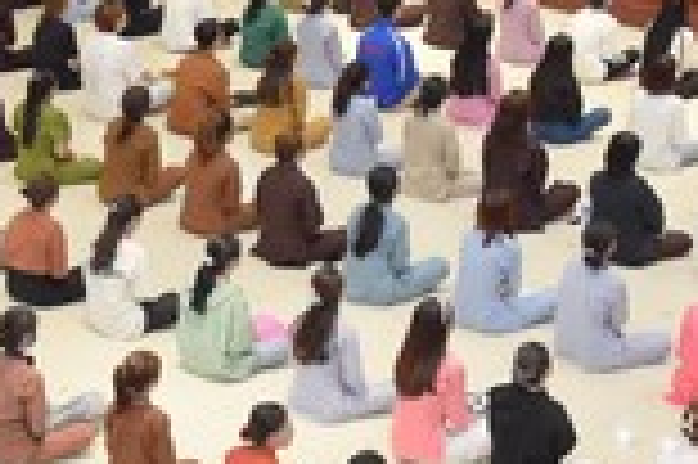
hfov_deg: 20.0
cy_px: 311
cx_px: 153
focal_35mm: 101
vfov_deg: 13.5
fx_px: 1956
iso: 1250
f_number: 4.5
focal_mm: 24
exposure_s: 1/125
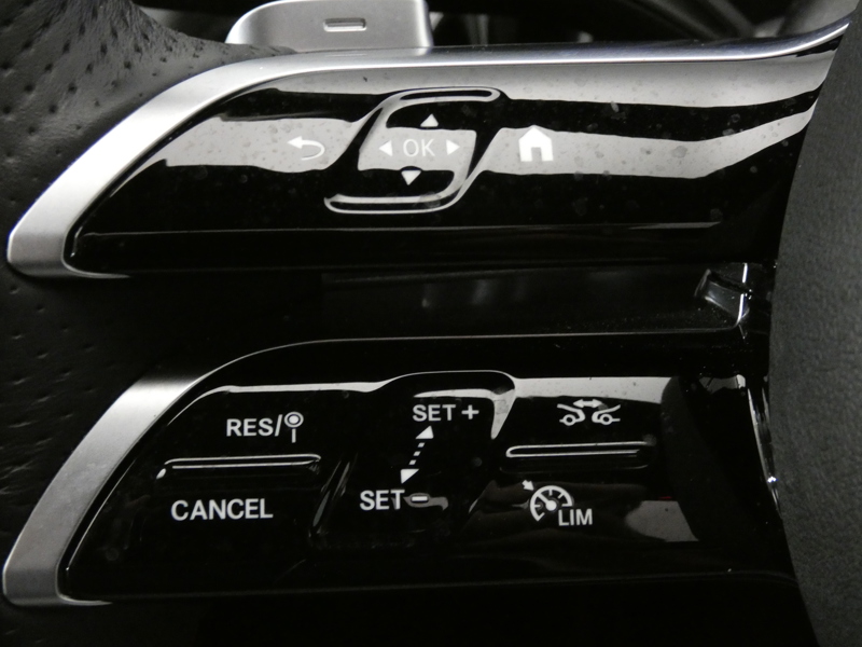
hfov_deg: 38.2
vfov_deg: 29.1
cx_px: 431
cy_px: 324
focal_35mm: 50
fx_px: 1245
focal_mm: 9
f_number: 3.9
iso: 1600
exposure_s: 1/20
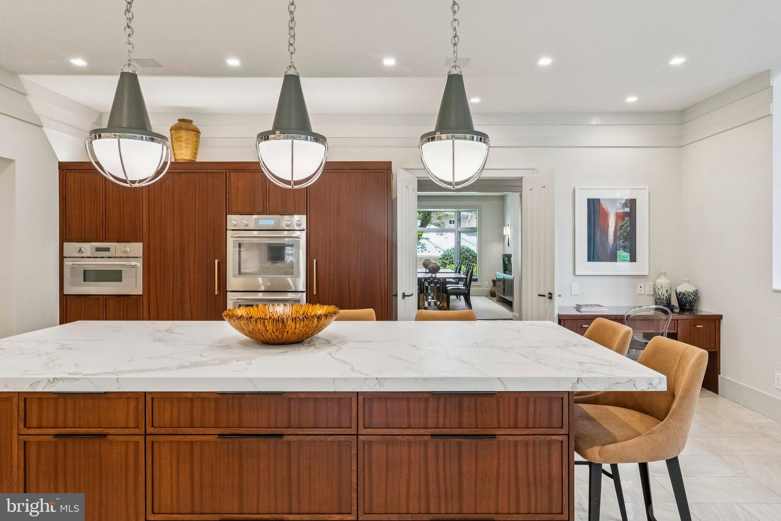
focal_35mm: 21
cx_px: 390
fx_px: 456
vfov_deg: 59.5
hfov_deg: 81.2
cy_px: 260
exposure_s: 1/125
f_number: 10
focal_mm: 21
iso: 8000
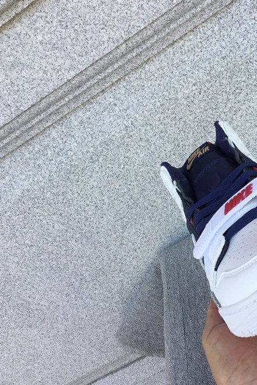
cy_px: 190
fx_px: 471
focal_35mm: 44
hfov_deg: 29.4
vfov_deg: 44.5
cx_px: 225
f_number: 2.4
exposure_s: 1/173
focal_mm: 3.3
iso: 25
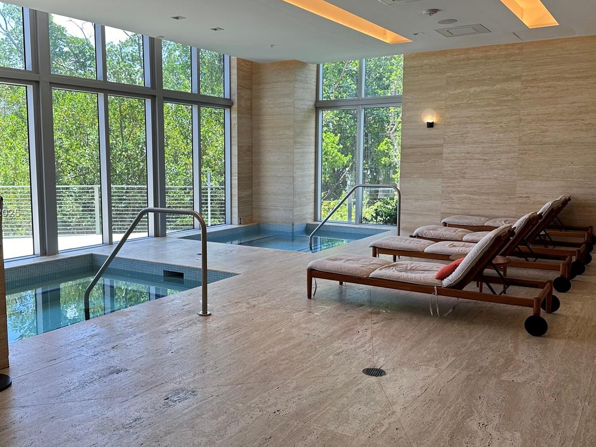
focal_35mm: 33
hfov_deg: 55.2
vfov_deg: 42.9
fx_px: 568
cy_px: 214
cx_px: 266
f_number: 1.78
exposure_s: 1/120
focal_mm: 6.86
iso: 80
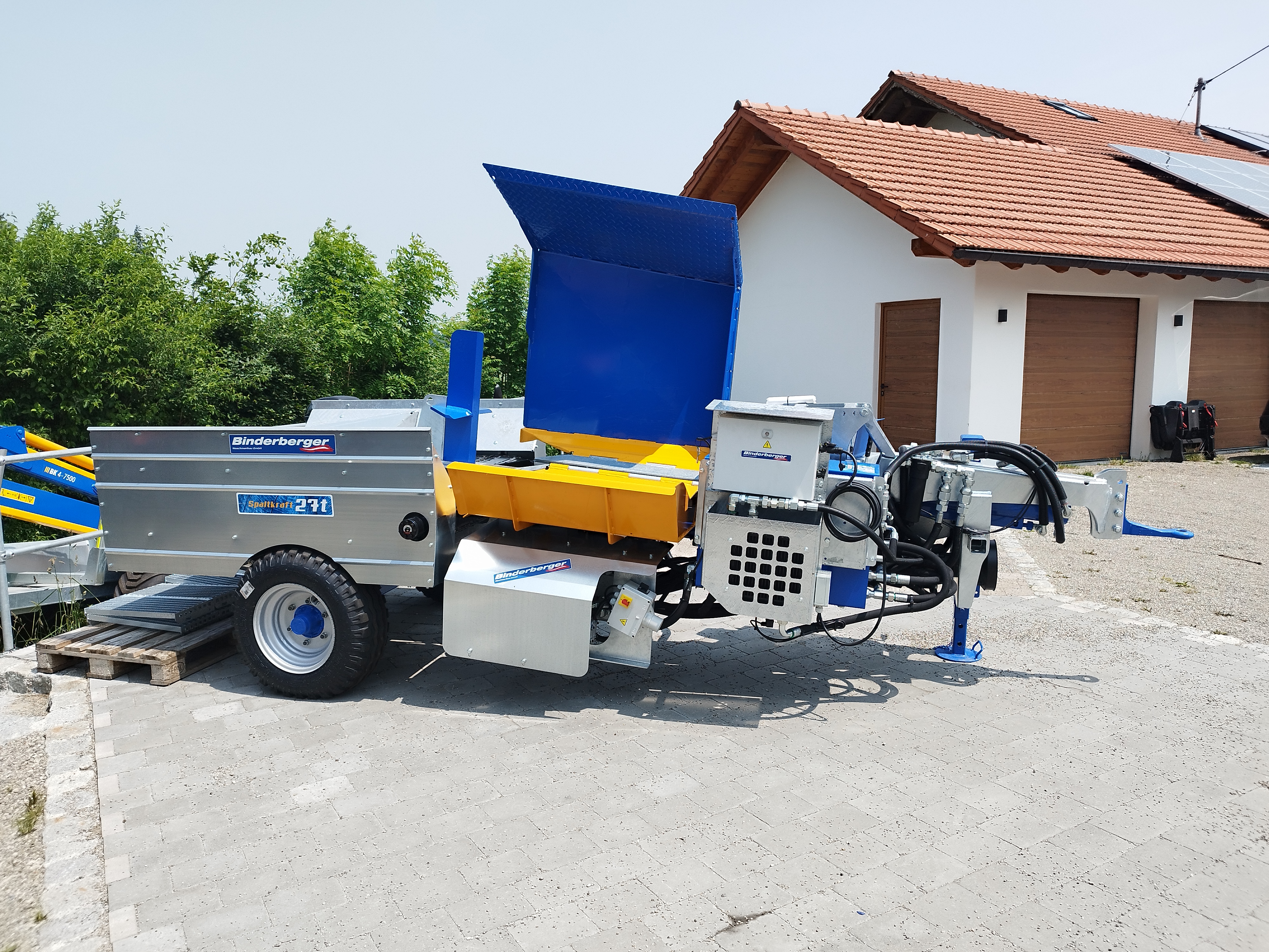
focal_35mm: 24
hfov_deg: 71.6
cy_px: 476
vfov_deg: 56.8
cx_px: 634
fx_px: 880
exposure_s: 1/594
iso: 50
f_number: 1.89
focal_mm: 5.89
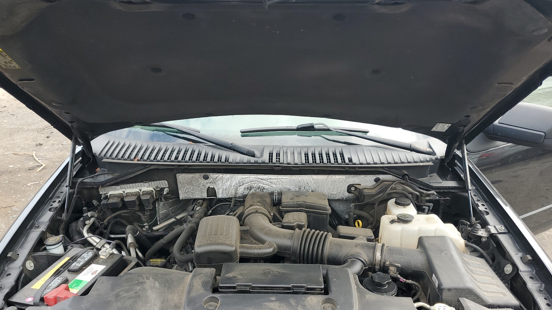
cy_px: 201
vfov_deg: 39.8
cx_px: 278
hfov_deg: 66.1
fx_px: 424
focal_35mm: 29
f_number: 1.5
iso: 50
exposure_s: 1/370
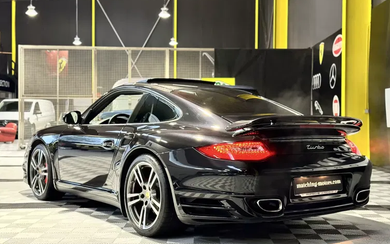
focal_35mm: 52
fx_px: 553
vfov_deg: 24.9
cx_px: 199
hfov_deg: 38.9
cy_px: 117
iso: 500
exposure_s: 1/25
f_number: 1.78
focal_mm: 6.86
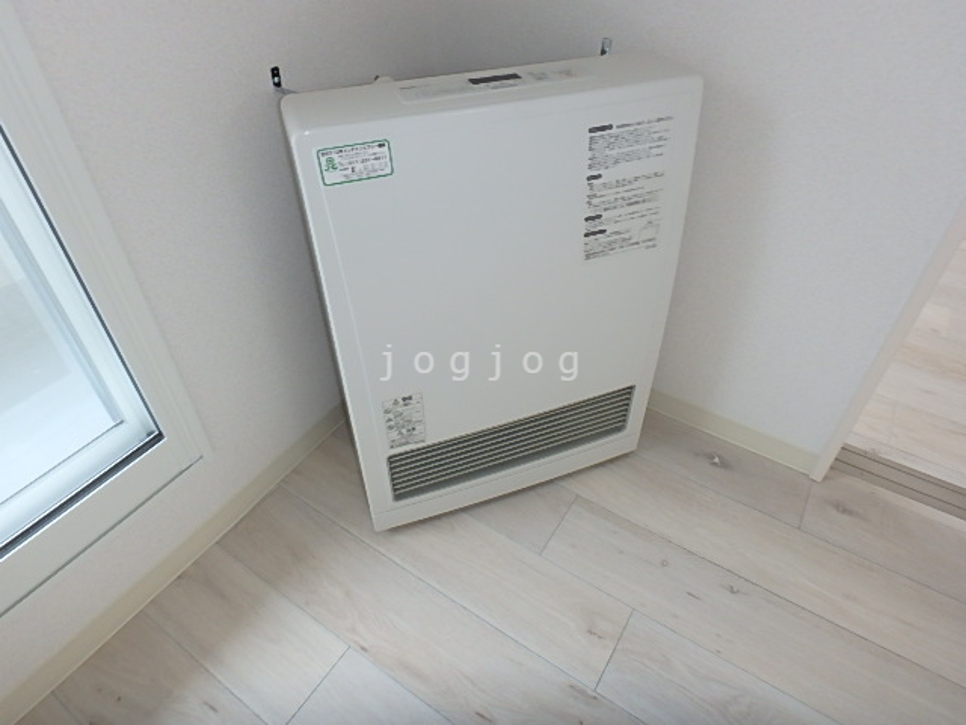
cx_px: 483
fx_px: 586
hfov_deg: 79.0
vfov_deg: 63.4
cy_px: 362
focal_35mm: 21
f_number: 3.5
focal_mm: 3.7
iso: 200
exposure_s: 1/30
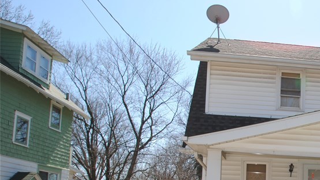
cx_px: 313
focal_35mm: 40
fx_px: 340
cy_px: 181
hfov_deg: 43.9
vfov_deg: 27.9
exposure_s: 1/200
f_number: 7.1
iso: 100
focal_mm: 13
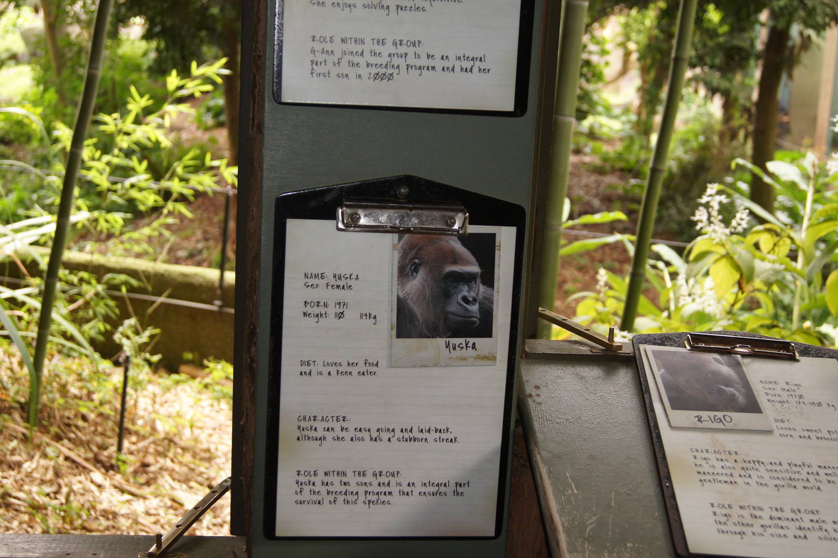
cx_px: 419
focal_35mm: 45
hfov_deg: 43.6
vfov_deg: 29.8
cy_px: 279
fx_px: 1047
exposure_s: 1/60
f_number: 4.5
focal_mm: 30
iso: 500
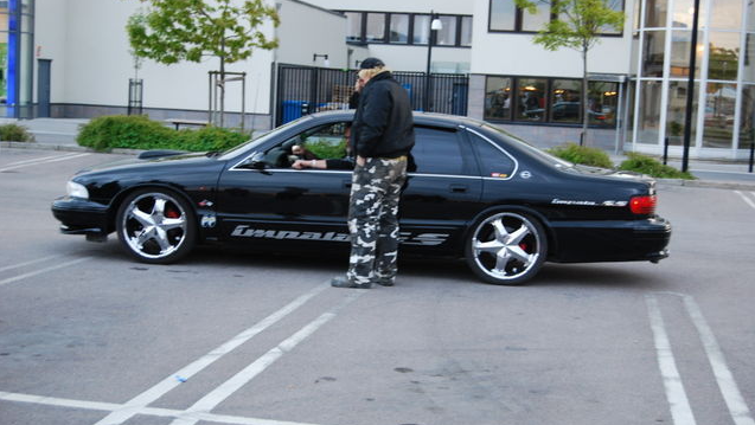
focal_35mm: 60
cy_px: 219
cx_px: 377
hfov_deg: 34.9
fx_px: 1202
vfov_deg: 20.1
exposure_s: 1/30
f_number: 4.8
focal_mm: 38
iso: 400
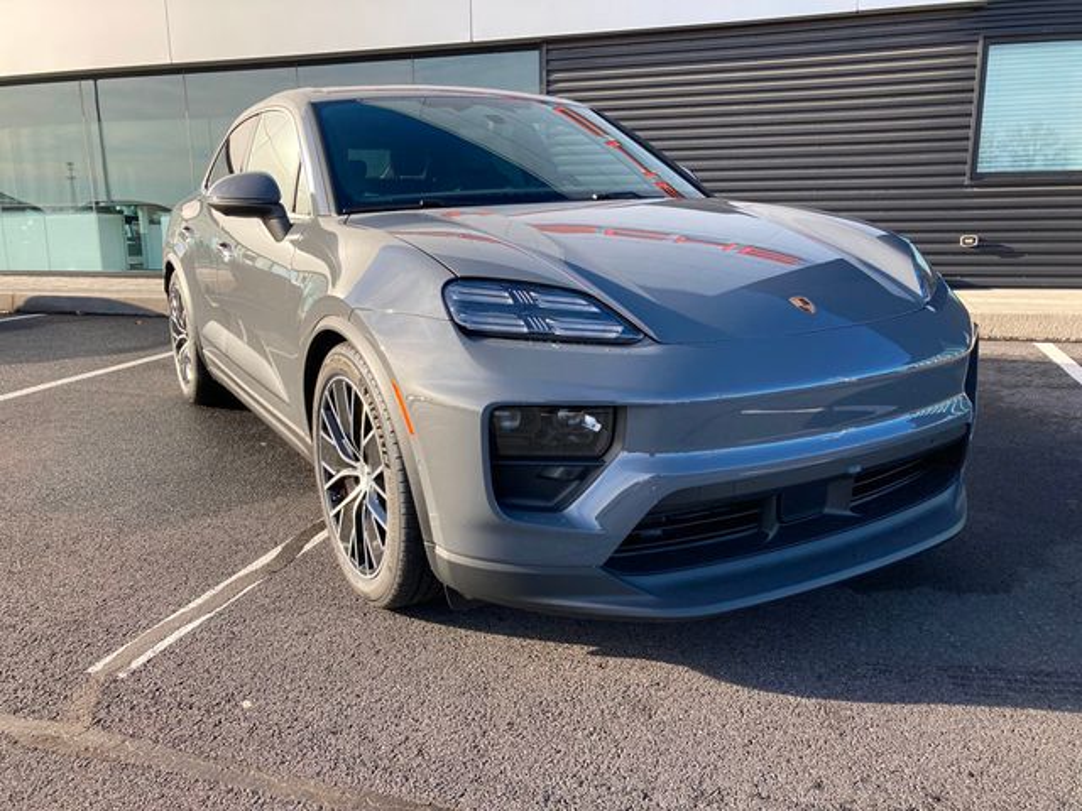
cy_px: 406
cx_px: 541
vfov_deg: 49.7
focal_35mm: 28
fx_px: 875
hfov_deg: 63.4
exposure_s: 1/384
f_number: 1.8
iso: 20
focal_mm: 3.99
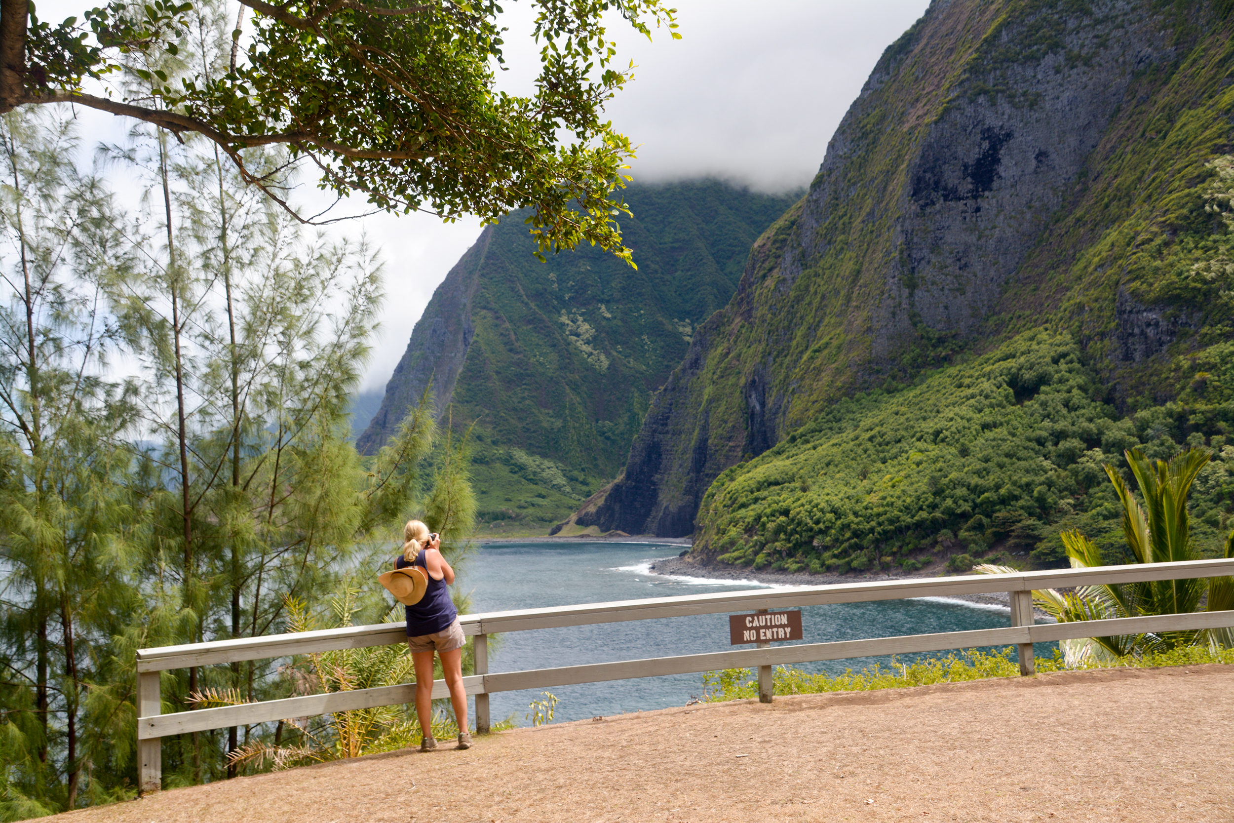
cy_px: 412
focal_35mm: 39
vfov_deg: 34.2
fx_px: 1337
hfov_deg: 49.6
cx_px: 617
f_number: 9
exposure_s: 1/200
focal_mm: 26
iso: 100
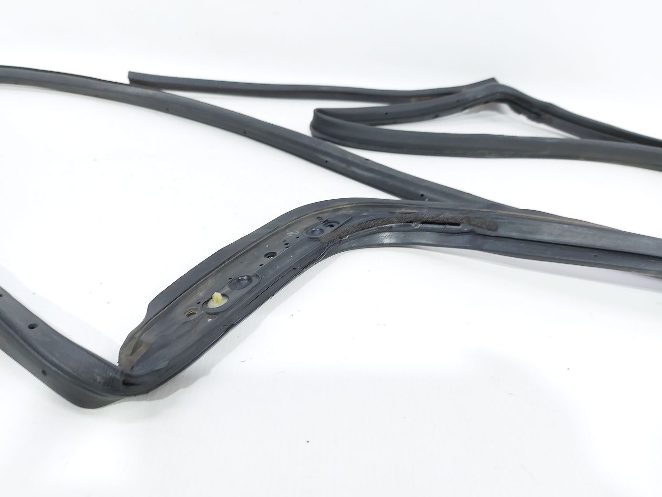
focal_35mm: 24
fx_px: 459
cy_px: 248
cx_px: 331
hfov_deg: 71.6
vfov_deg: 56.8
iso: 100
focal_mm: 5.23
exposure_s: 1/50
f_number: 1.8
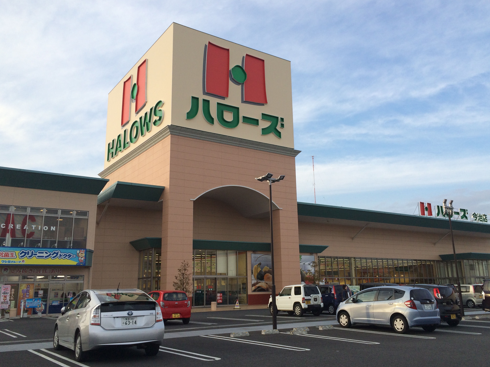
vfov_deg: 42.9
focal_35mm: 33
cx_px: 261
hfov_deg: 55.3
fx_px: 467
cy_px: 172
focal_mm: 4.12
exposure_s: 1/873
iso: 32
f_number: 2.2
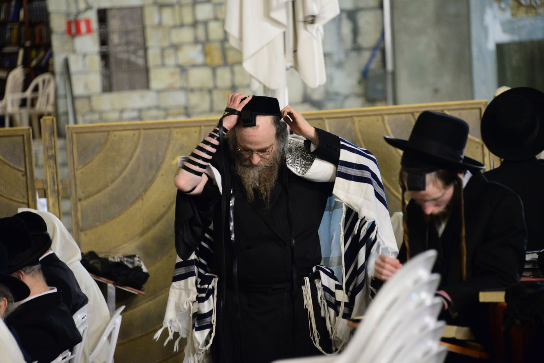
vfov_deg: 6.5
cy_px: 182
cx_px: 273
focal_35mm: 211
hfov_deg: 9.8
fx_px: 3189
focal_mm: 210
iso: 5000
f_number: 5.6
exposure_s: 1/60
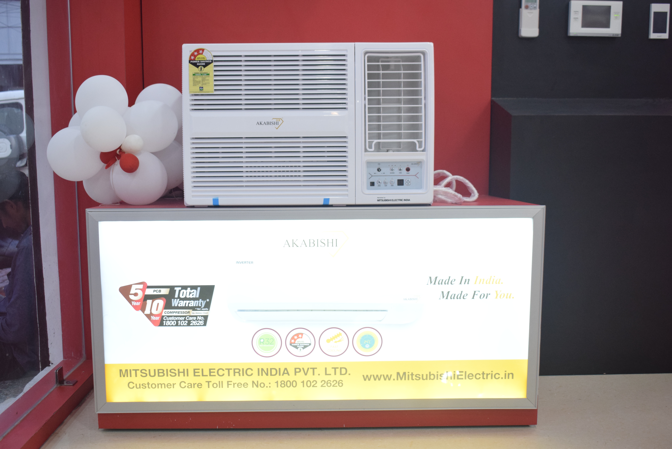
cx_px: 336
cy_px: 224
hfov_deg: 46.4
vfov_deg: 31.9
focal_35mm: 42
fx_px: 784
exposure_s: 1/160
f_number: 4.5
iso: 1250
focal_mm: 28
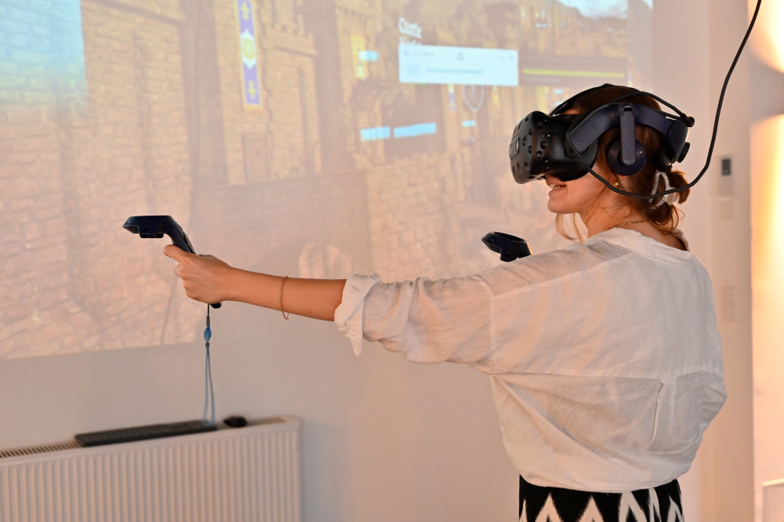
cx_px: 392
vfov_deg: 28.1
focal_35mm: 48
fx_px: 1045
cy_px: 261
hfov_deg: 41.1
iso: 2000
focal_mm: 48
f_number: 4
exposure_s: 1/60
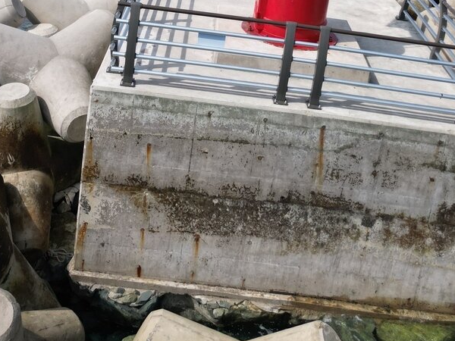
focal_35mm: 56
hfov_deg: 34.3
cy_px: -20
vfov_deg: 24.6
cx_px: 229
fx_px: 736
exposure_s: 1/3200
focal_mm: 6.72
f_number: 1.7
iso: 110
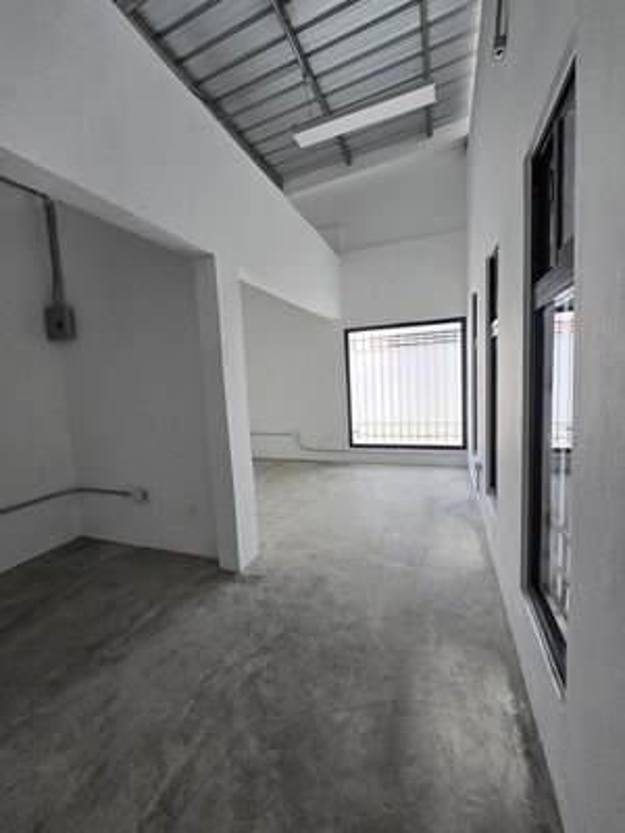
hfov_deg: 89.9
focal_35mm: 13
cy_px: 416
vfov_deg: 106.2
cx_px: 312
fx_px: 313
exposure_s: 1/100
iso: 125
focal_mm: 2.2
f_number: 2.2
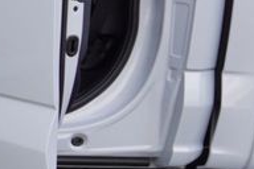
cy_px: 4
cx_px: -396
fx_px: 1296
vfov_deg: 7.4
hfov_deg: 9.6
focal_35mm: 184
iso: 100
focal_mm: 23
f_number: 5.6
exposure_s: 1/80
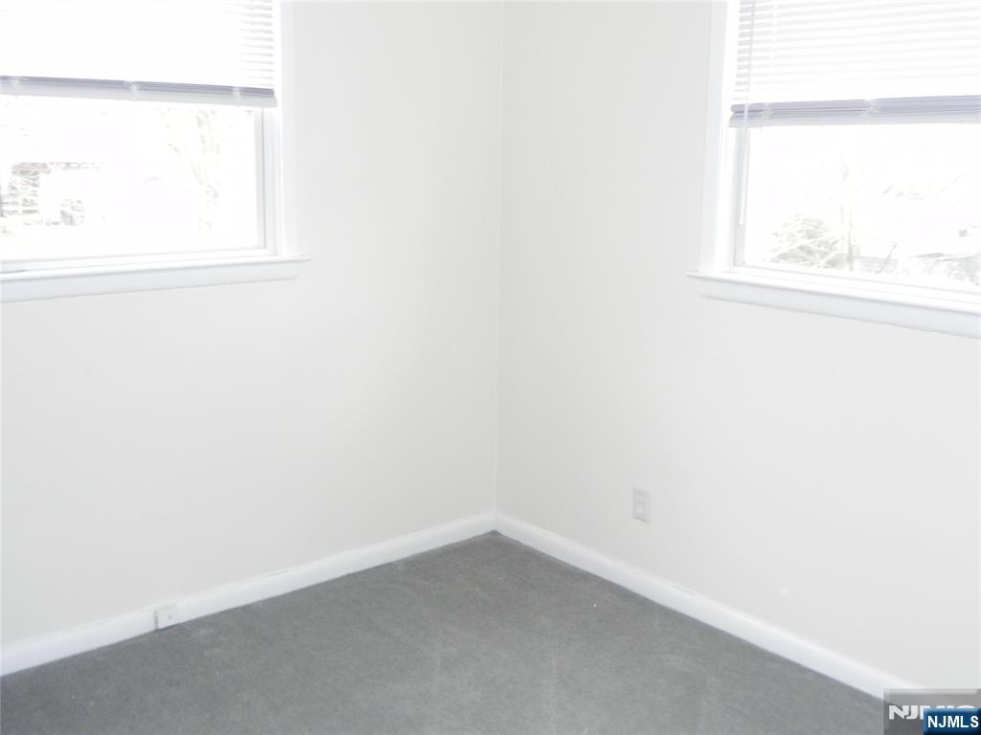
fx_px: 1049
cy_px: 368
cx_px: 490
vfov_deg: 38.7
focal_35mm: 37
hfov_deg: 50.1
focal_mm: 6.6
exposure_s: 1/30
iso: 200
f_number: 3.2
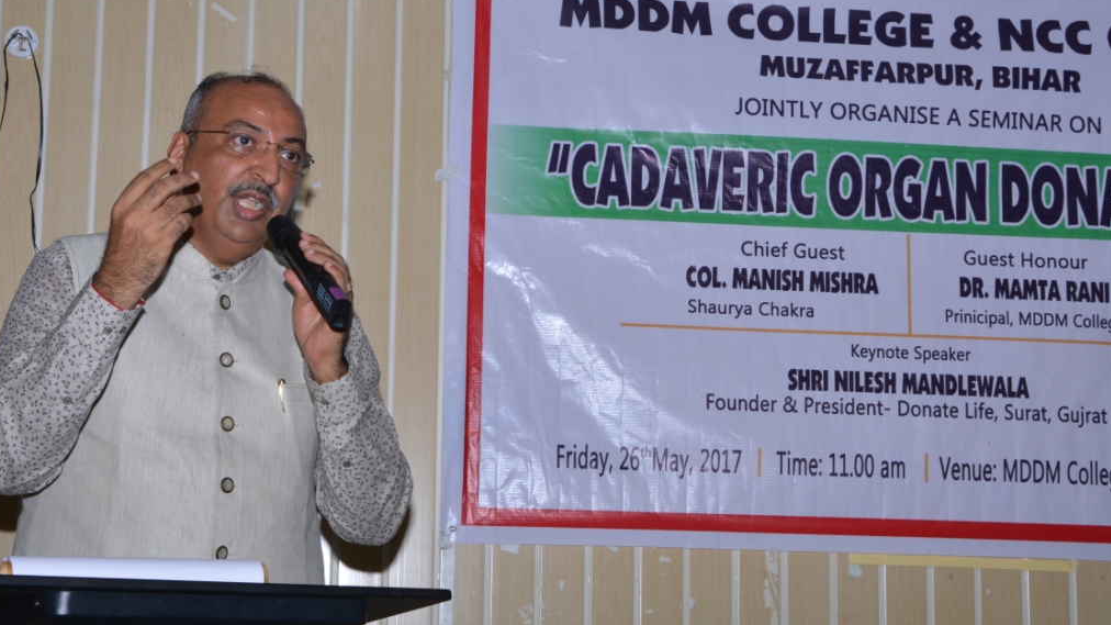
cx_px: 553
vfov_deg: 16.9
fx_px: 2107
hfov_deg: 29.5
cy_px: 263
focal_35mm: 72
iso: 320
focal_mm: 45
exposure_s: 1/125
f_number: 14
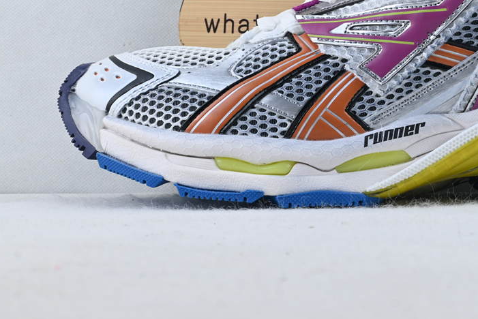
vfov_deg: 17.6
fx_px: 1023
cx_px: 403
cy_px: 55
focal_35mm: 77
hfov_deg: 25.7
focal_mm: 30
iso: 100
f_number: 10
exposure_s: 1/15
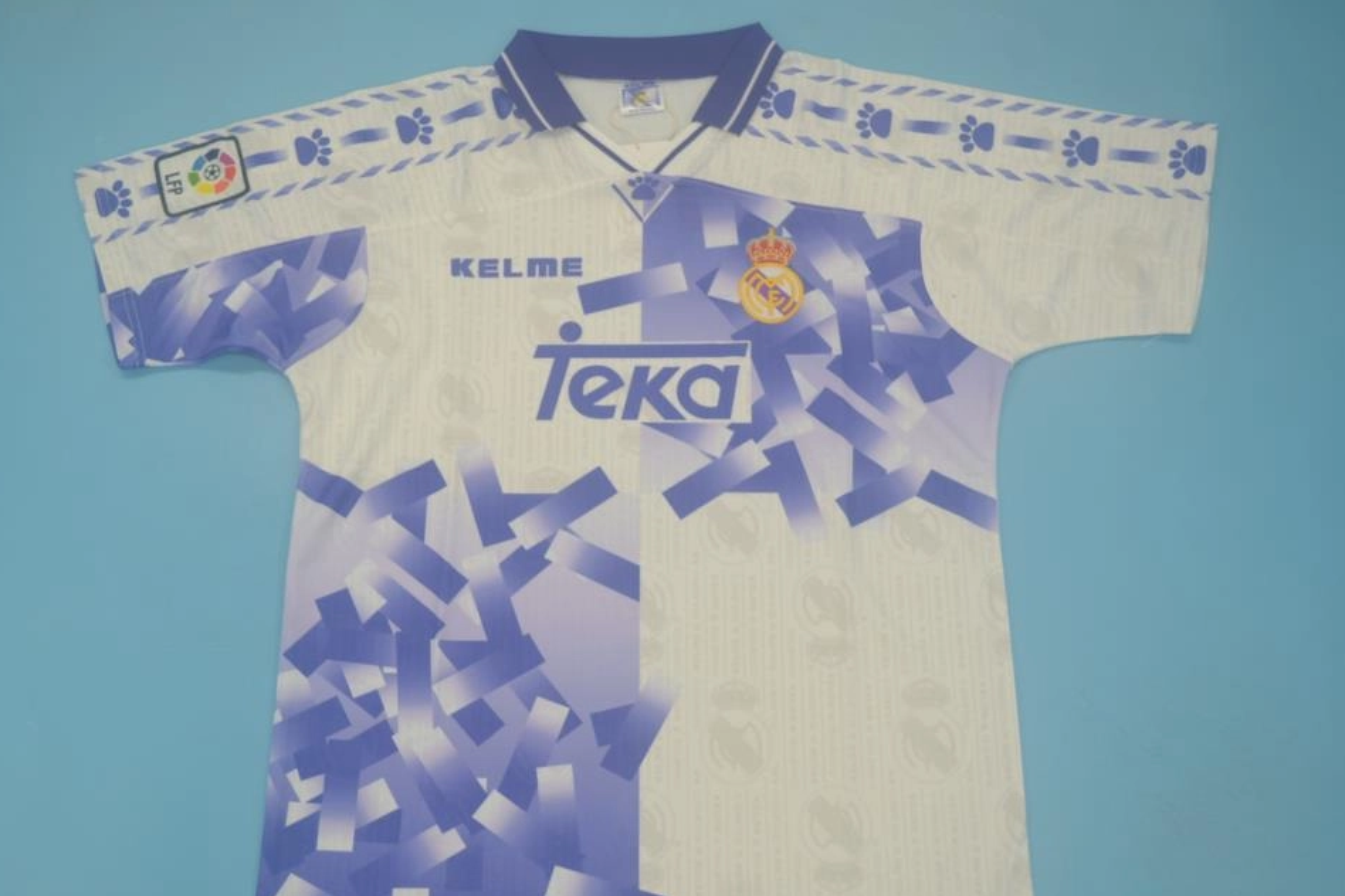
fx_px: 1532
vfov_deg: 32.6
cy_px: 506
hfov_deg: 47.4
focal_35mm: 41
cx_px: 634
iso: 200
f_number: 4
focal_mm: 24
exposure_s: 1/125
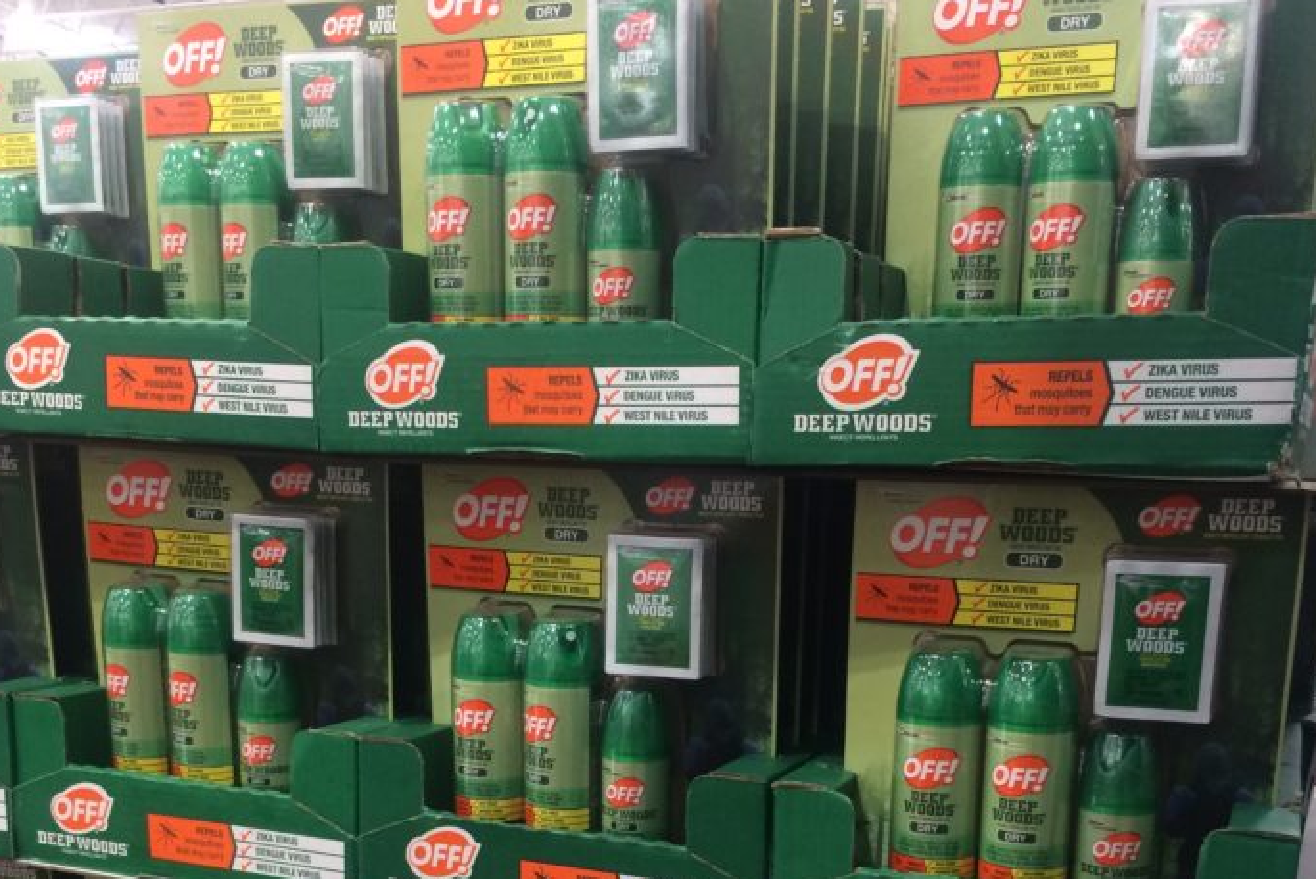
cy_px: 814
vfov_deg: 28.6
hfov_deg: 43.6
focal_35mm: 45
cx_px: 618
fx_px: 1646
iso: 125
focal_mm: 4.15
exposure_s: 1/30
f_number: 2.2
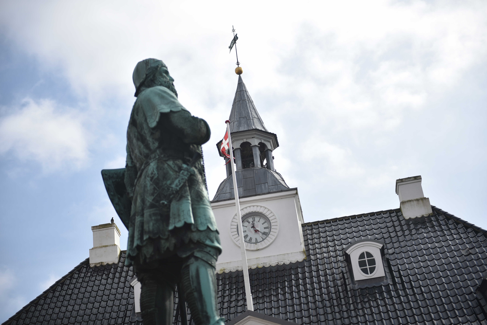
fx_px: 812
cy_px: 162
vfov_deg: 22.6
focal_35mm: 60
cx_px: 244
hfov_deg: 33.4
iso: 100
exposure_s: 1/1600
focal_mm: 60
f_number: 2.8
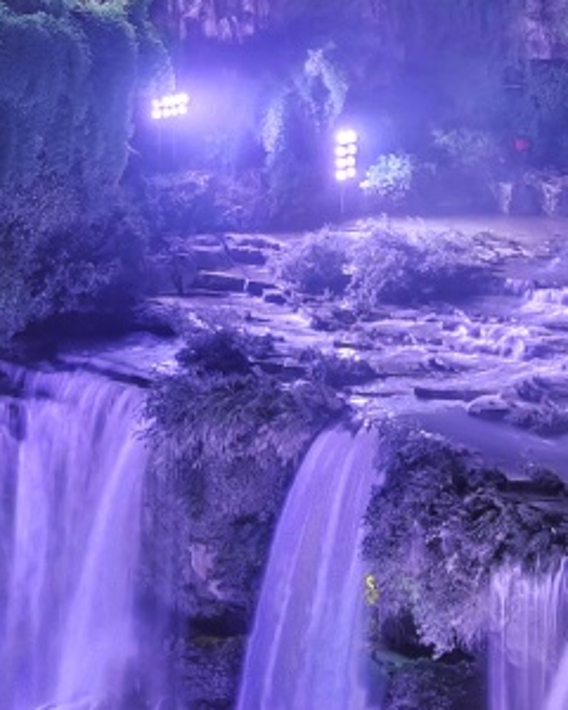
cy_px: 43
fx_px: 2543
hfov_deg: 12.7
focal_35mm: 121
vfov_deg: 15.7
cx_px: 142
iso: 100
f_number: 1.9
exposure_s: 11
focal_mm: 6.71
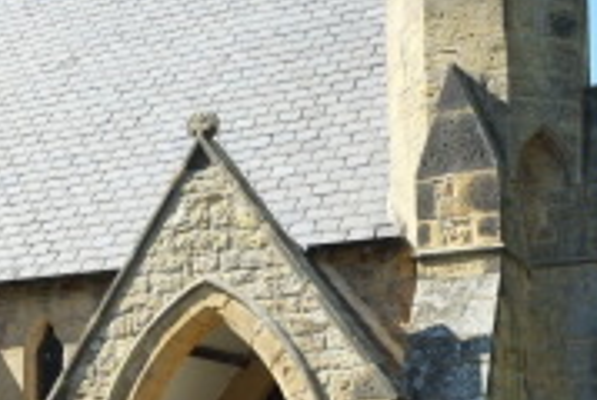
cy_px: 372
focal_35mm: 78
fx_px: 1296
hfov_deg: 25.8
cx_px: 180
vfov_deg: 17.3
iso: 400
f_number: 5.6
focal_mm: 23
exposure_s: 1/400
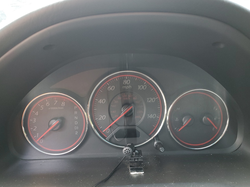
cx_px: 124
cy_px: 103
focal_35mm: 30
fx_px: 217
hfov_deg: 60.0
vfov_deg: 46.7
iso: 96
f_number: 1.5
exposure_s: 1/120
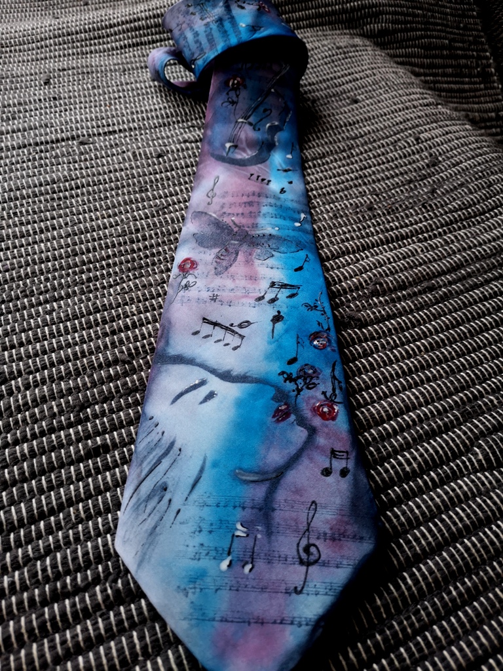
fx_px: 523
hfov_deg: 51.4
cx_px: 252
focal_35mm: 27
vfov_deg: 65.3
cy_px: 336
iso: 200
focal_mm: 3.95
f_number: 1.8
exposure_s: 1/33.3
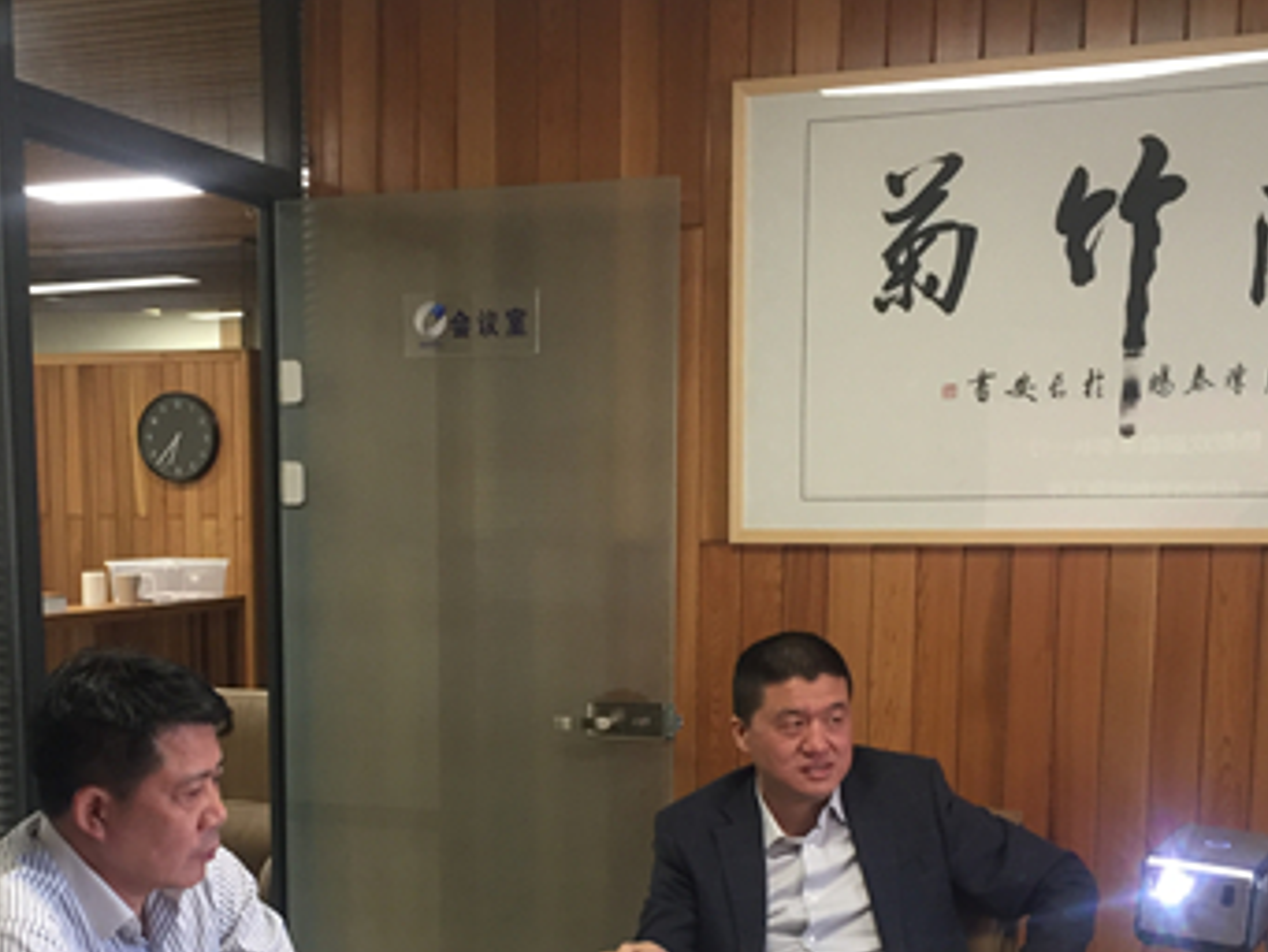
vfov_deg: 28.0
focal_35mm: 51
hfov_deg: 37.4
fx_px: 1869
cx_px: 535
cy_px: 759
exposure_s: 1/33
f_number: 2.2
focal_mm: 4.15
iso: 160
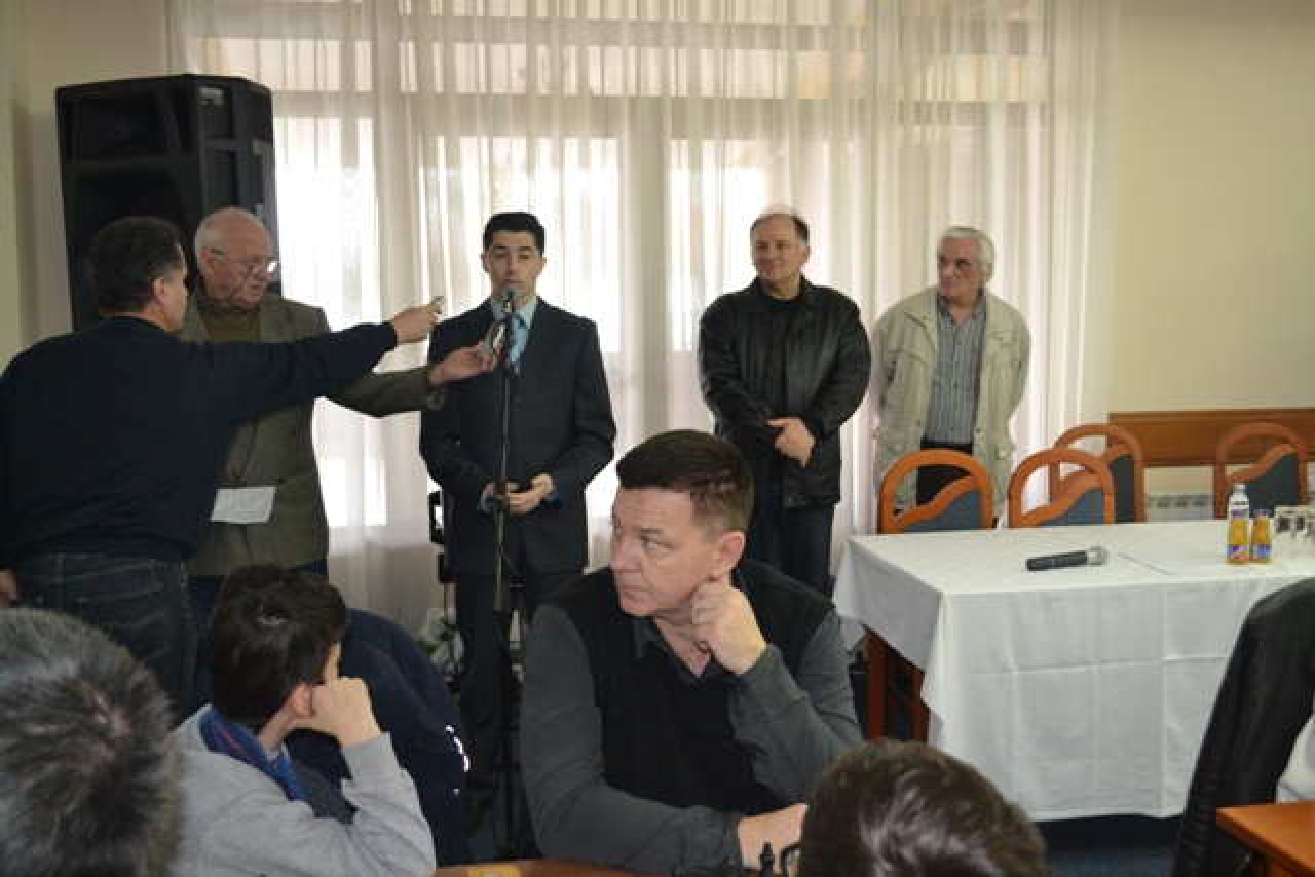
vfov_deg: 34.2
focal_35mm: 39
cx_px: 658
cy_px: 438
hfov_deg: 49.5
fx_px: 1425
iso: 2200
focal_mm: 26
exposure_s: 1/60
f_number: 4.2
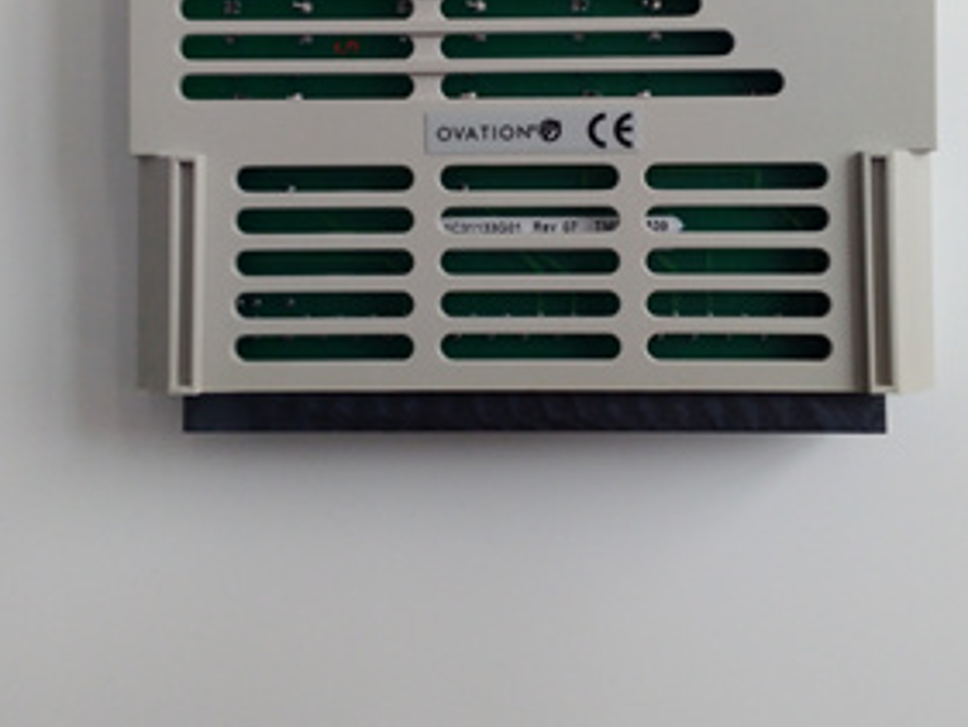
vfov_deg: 29.4
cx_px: 527
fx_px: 1343
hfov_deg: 39.6
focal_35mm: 48
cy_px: 112
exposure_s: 1/33
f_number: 2
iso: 113
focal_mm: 3.79
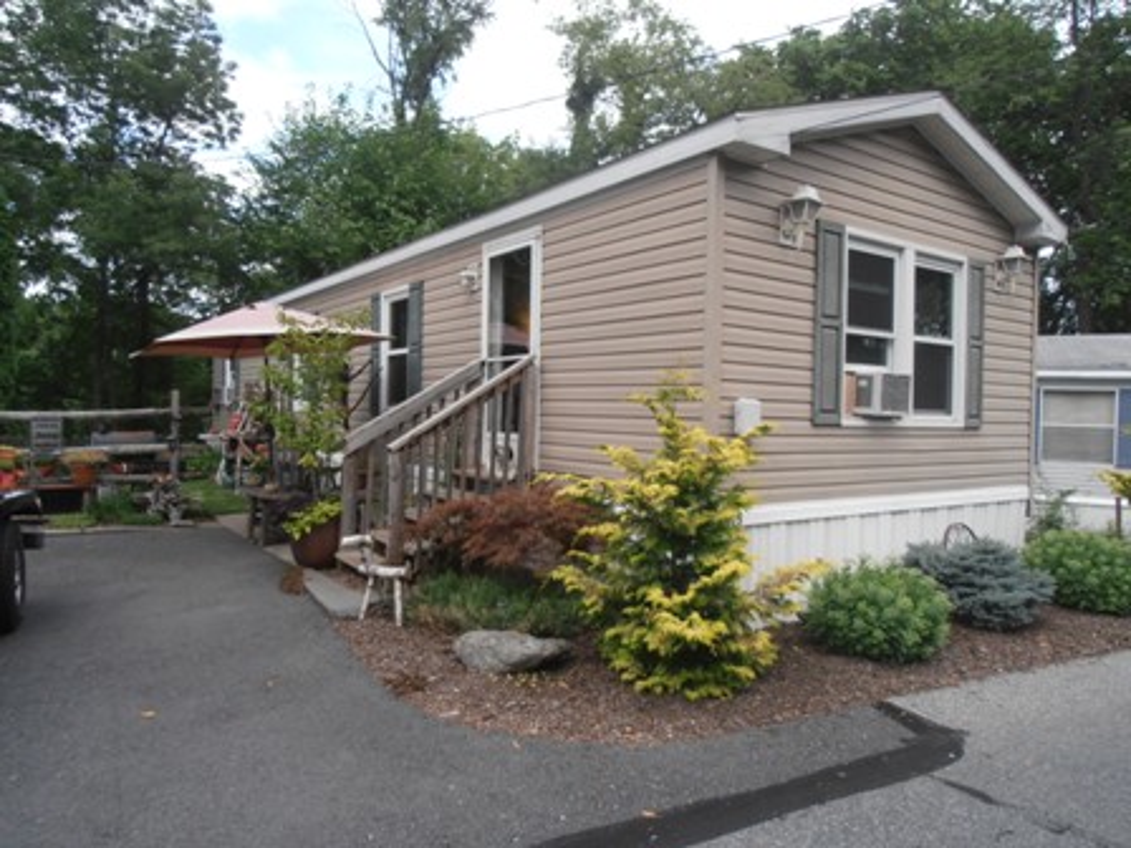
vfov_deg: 56.8
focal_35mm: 24
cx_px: 566
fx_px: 784
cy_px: 424
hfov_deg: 71.6
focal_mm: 4.2
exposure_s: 1/500
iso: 80
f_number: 3
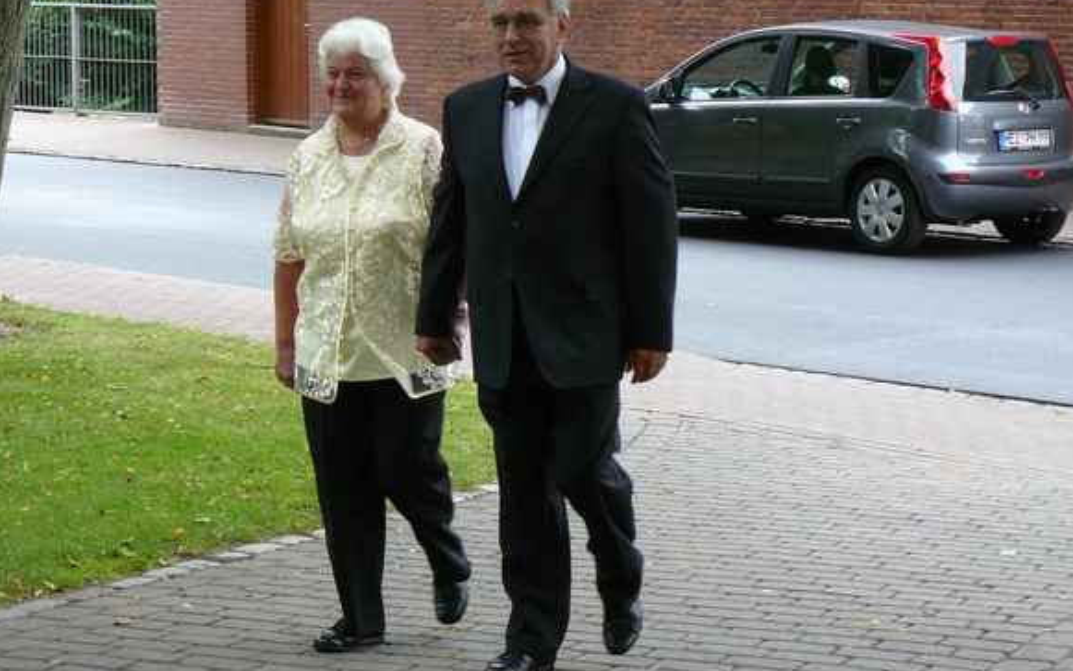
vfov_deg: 11.3
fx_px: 3392
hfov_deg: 18.0
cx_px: 549
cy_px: 275
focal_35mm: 116
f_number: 3.2
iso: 200
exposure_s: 1/80
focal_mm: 17.7
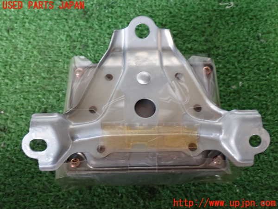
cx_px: 139
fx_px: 377
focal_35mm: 47
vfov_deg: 30.9
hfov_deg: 40.4
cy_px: 104
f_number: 3.1
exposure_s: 1/50
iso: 500
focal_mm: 8.4
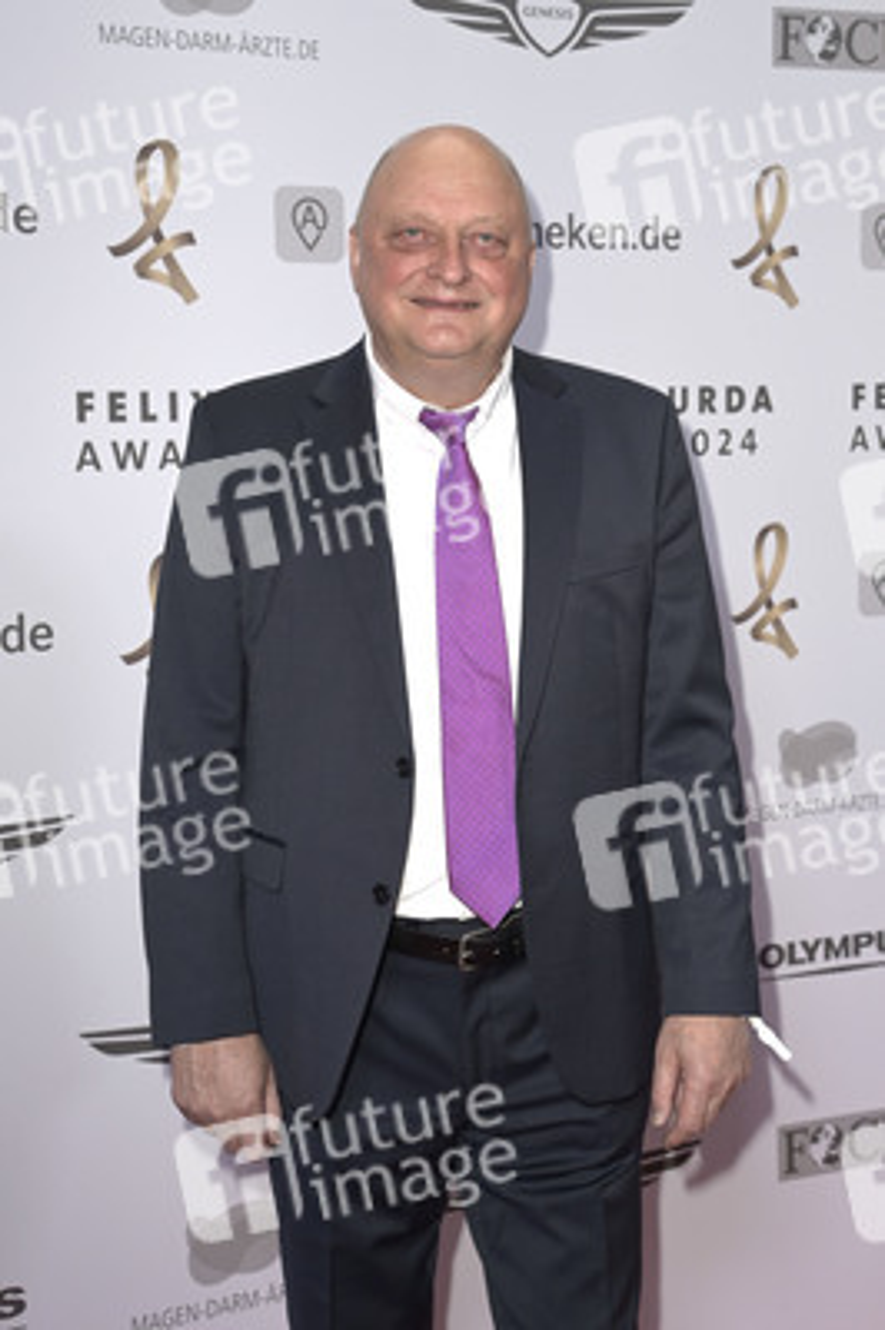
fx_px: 1921
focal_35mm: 52
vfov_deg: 38.2
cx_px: 442
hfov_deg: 25.9
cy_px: 665
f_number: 5.6
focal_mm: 52
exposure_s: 1/250
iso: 640
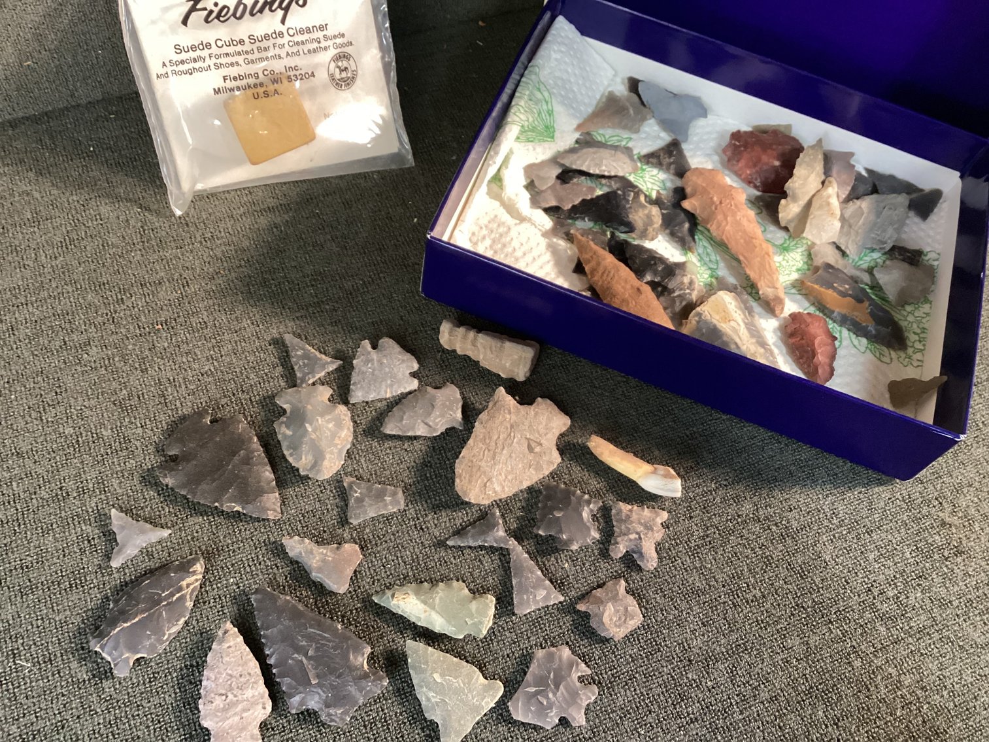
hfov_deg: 58.3
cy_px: 371
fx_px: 886
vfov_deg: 45.4
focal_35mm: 31
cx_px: 494
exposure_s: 1/40
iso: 320
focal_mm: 3.3
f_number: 2.4
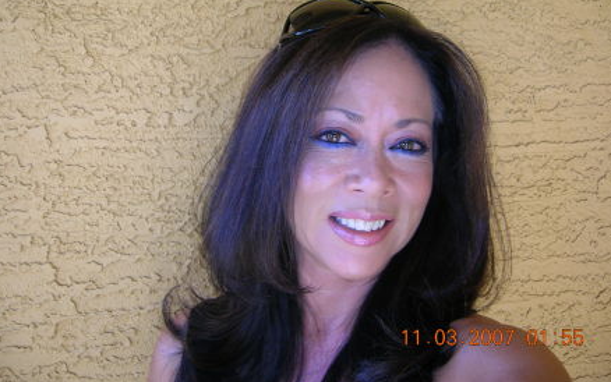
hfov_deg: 52.7
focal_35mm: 37
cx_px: 310
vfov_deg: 34.3
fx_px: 616
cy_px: 152
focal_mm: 5.7
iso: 50
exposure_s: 1/30
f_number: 2.9
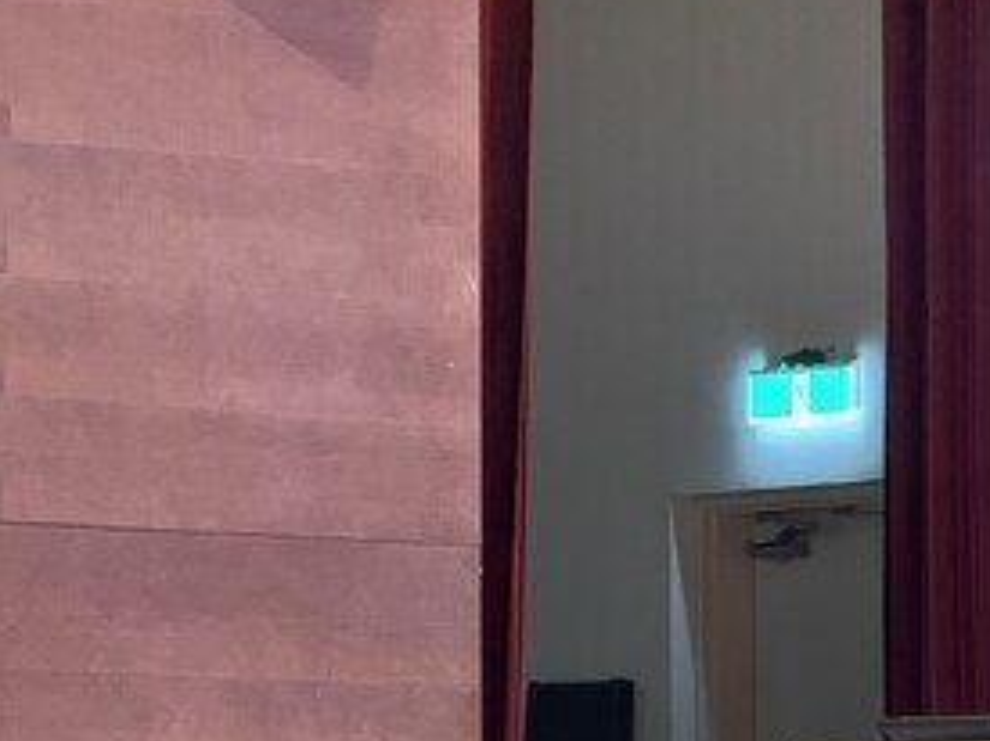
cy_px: 759
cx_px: 1073
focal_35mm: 262
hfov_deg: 7.5
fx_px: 7490
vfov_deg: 5.7
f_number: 2.8
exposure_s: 1/30
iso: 1250
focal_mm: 15.66
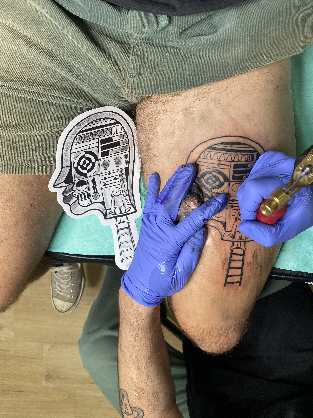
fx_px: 313
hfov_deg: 53.1
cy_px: 209
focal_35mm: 26
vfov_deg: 67.3
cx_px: 156
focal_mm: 4.25
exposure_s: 1/100
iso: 80
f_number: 1.8
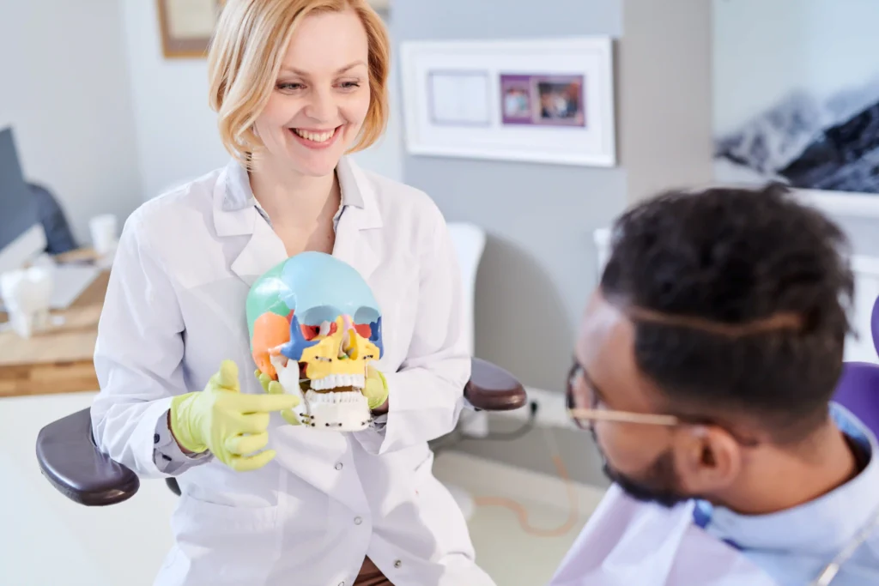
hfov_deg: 39.6
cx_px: 440
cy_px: 293
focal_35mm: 50
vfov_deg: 27.0
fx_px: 1221
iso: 640
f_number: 2.8
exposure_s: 1/160
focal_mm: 50
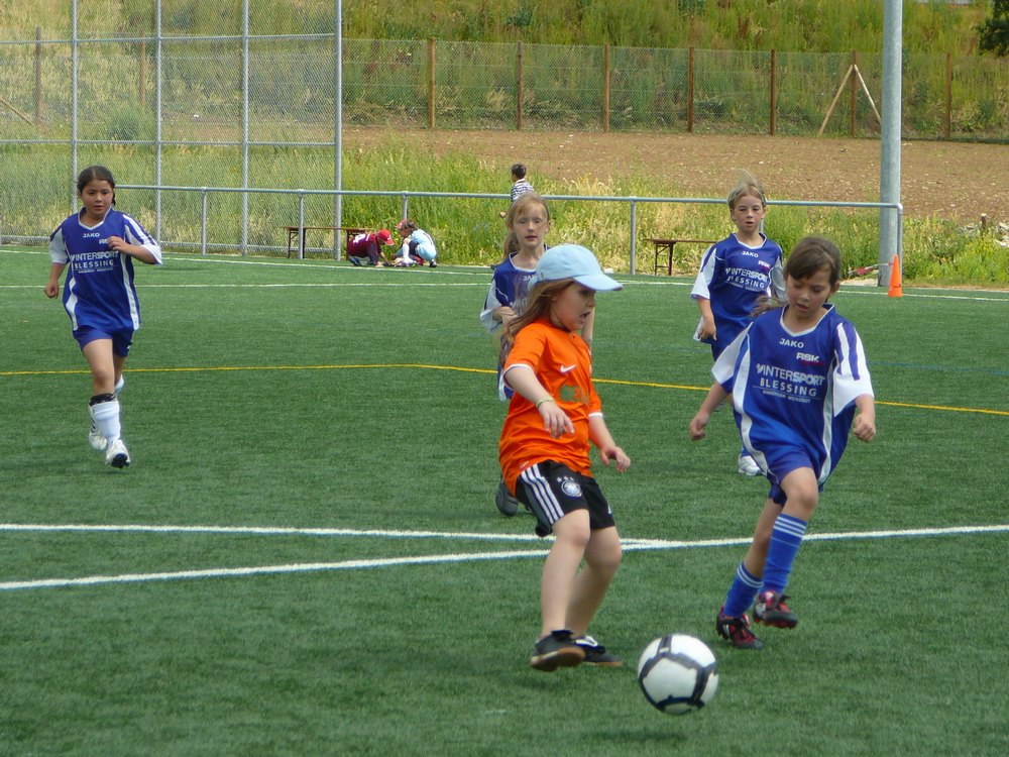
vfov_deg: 10.0
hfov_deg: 13.3
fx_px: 4314
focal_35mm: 148
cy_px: 378
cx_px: 504
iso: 80
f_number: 4
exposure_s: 1/500
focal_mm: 22
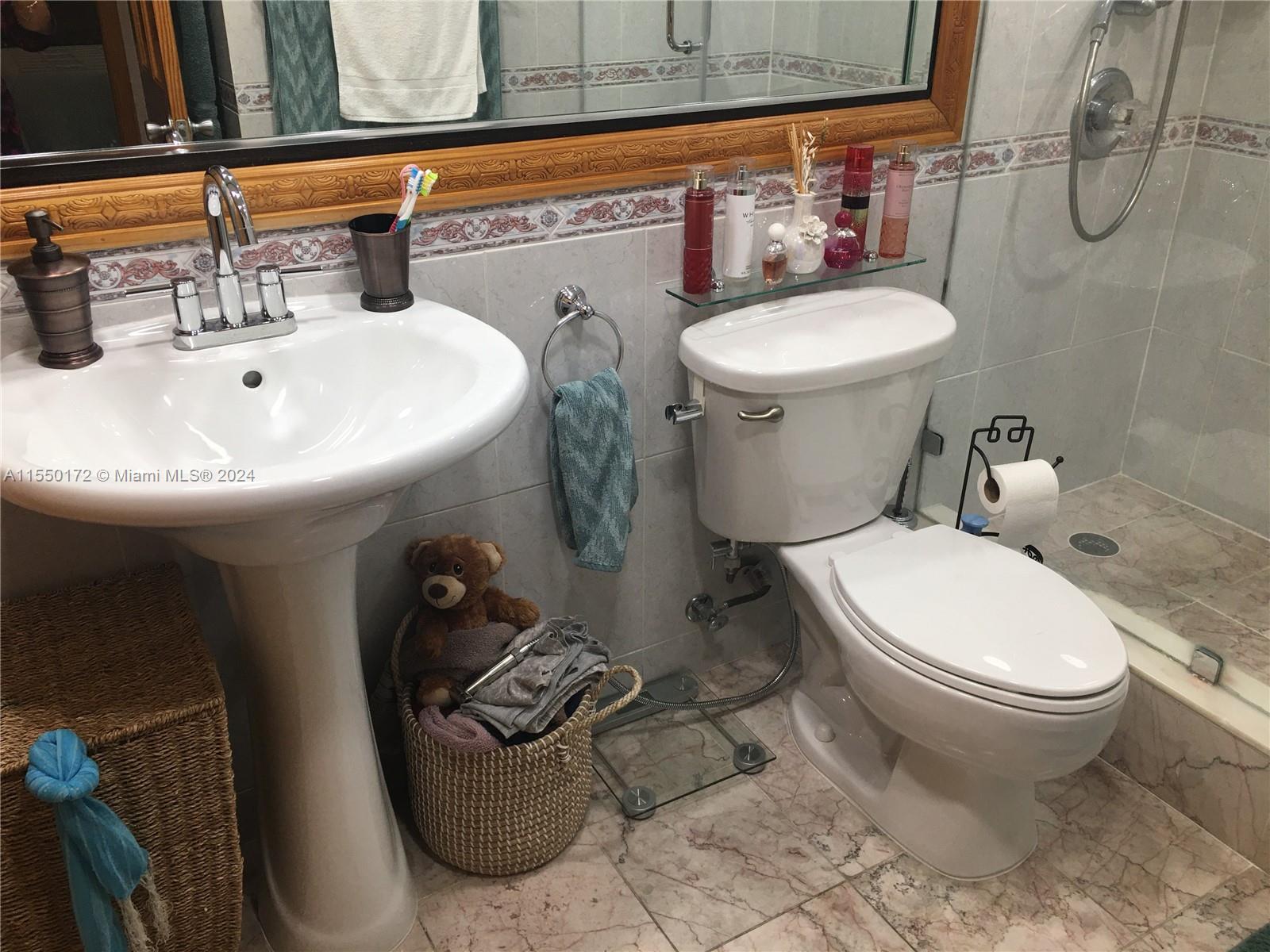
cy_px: 476
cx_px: 635
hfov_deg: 61.7
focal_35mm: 29
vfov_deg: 48.2
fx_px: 1064
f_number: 2.2
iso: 25
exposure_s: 1/33
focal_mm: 4.15
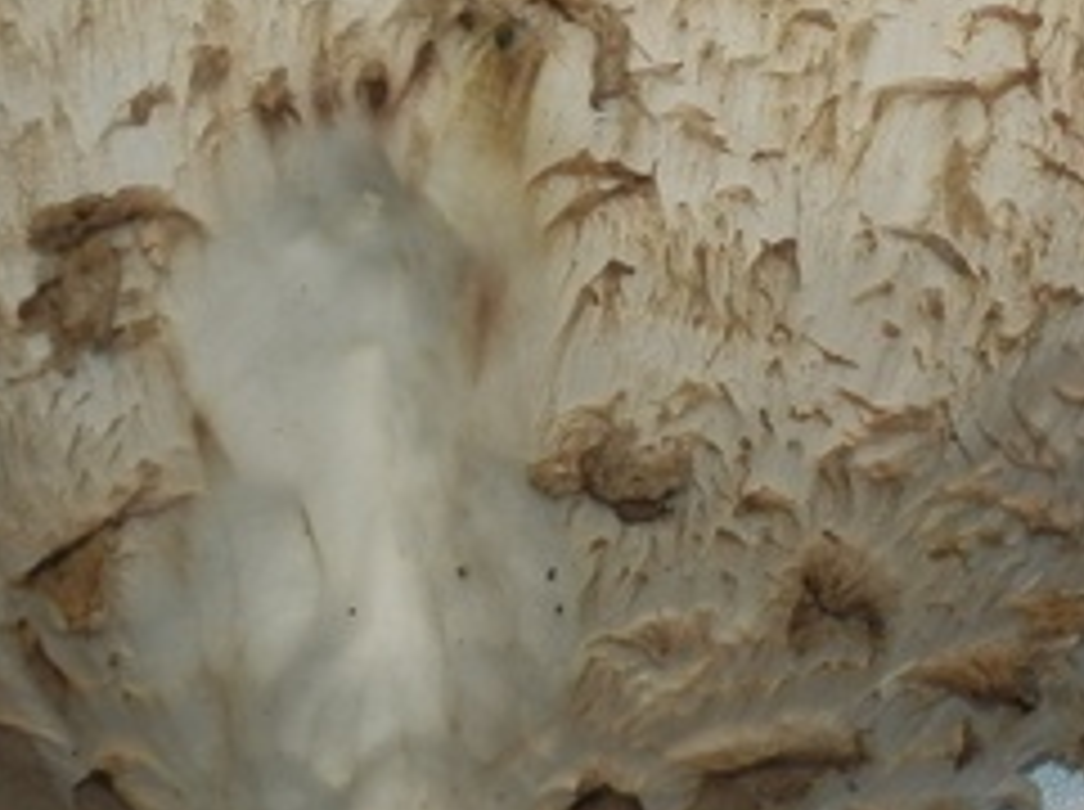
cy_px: 230
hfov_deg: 15.3
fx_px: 3846
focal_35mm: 123
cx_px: 1399
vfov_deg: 12.0
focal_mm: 6.7
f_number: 9.9
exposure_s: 1/40
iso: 80
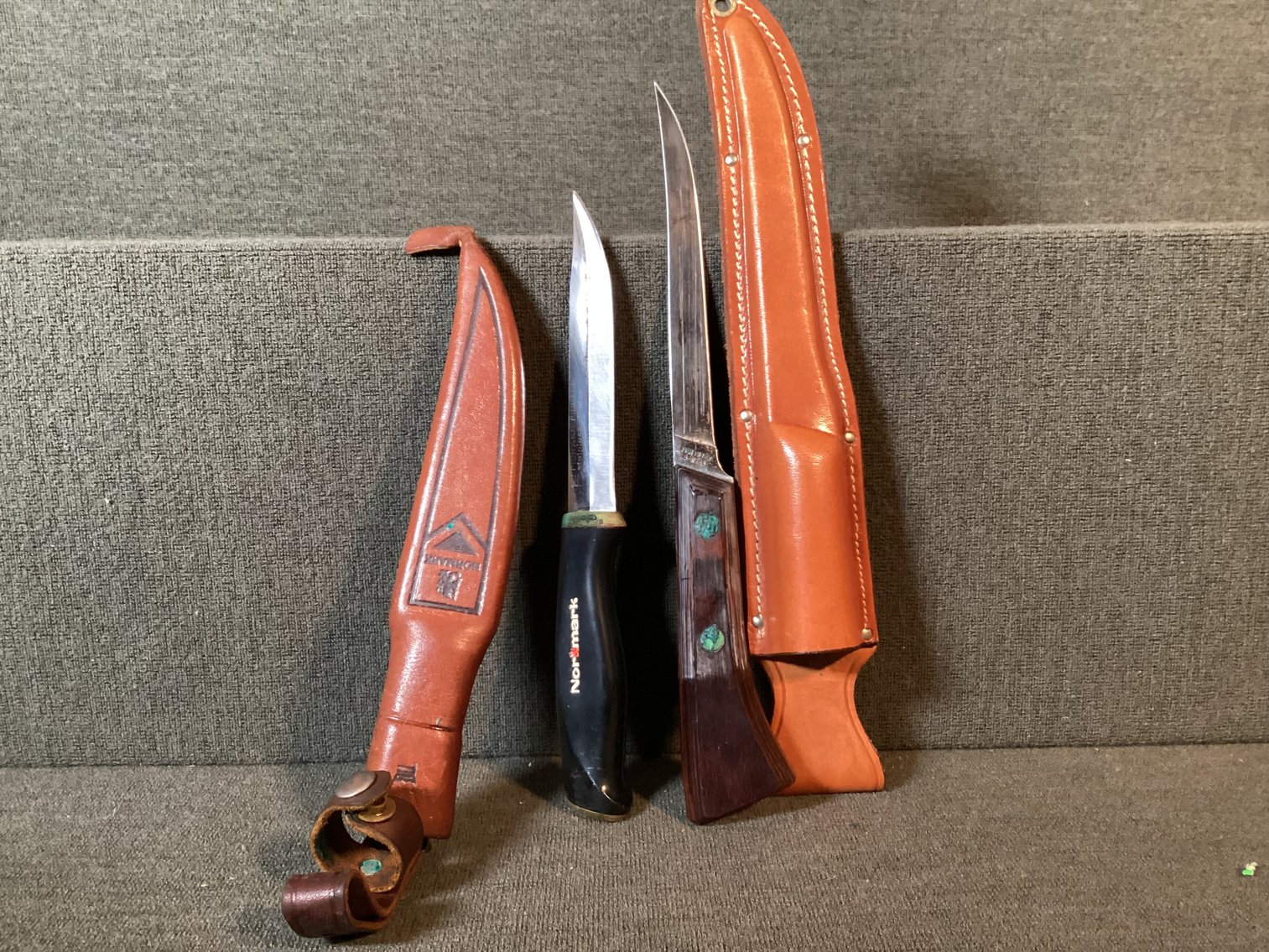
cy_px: 476
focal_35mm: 31
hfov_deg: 58.3
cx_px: 634
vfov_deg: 45.4
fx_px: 1137
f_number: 2.4
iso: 400
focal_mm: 3.3
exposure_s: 1/30
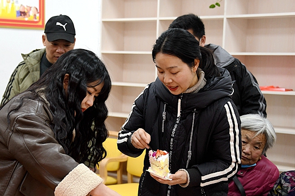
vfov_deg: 15.9
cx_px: 107
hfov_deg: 23.6
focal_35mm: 86
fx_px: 704
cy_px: 125
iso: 640
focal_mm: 56
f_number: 4.5
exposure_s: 1/60
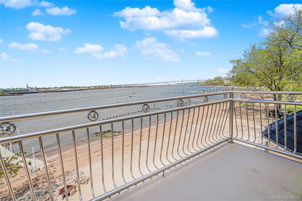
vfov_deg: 73.7
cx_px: 151
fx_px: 134
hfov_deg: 96.7
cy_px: 100
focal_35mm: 16
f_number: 8
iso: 100
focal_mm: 16
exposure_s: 1/400
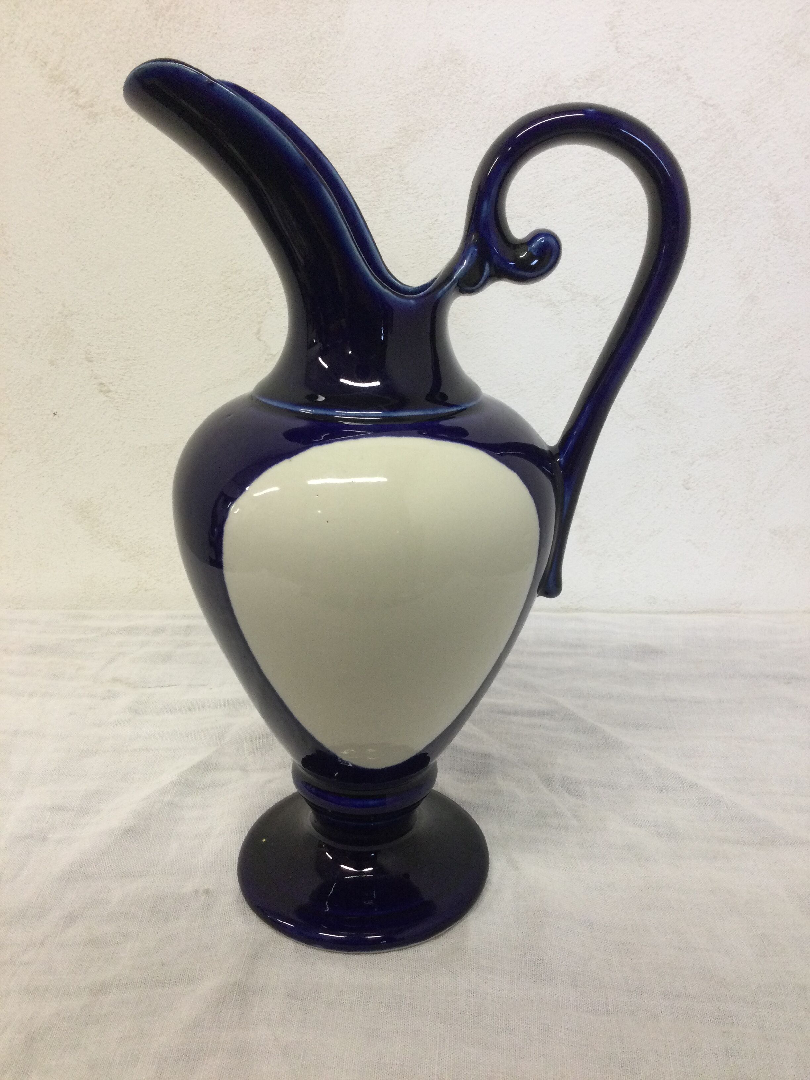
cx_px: 405
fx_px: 967
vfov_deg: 58.4
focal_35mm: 31
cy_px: 540
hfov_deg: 45.4
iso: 64
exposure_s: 1/33
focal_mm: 3.3
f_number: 2.4
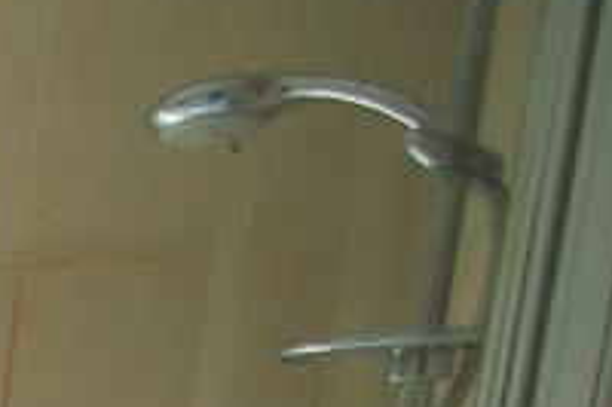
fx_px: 1436
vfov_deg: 13.5
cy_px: 852
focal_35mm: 85
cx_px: -918
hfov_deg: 14.2
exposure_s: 1/25
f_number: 2.8
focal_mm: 11
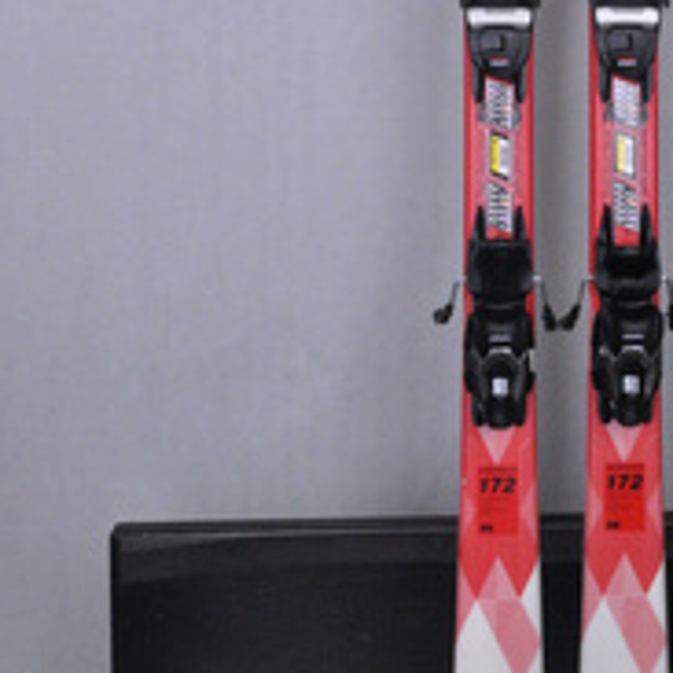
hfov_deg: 24.6
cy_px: 59
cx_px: 546
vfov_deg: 24.3
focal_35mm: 69
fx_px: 1518
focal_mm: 22
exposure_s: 1/125
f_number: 9.5
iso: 3200
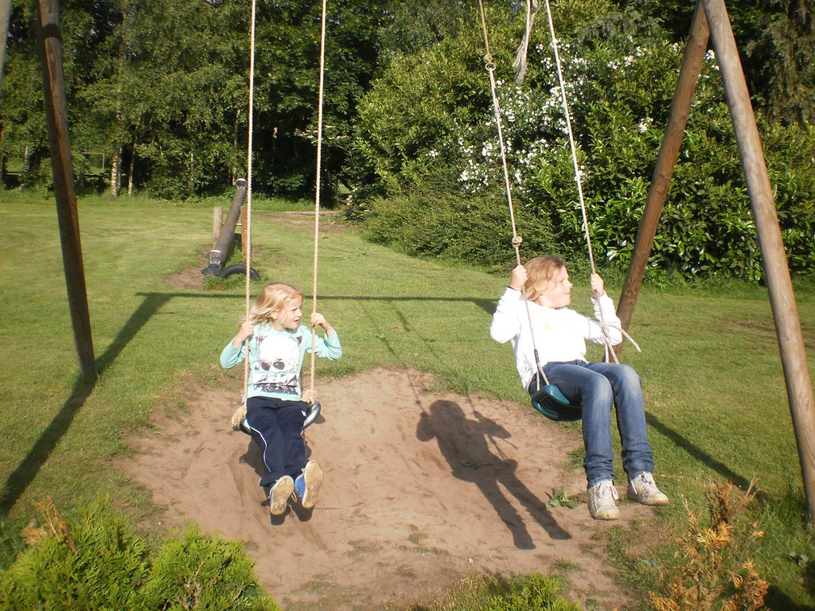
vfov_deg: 39.7
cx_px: 408
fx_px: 848
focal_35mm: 36
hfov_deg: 51.4
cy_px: 306
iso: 200
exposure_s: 1/1600
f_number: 4.6
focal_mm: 6.3
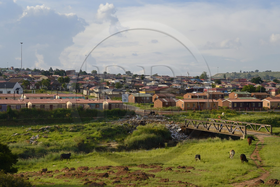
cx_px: 140
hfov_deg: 39.6
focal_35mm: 50
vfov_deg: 27.0
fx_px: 389
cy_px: 94
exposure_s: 1/640
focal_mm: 50
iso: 200
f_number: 6.3
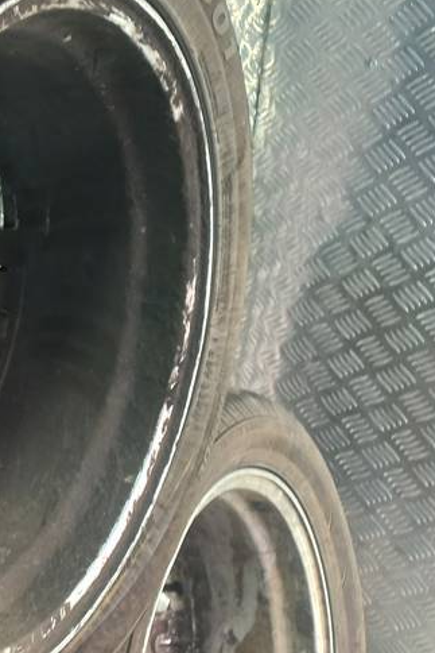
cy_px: 221
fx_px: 996
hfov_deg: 20.6
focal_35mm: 55
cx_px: -241
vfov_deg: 35.9
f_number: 1.8
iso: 64
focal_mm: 4.6
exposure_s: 1/50
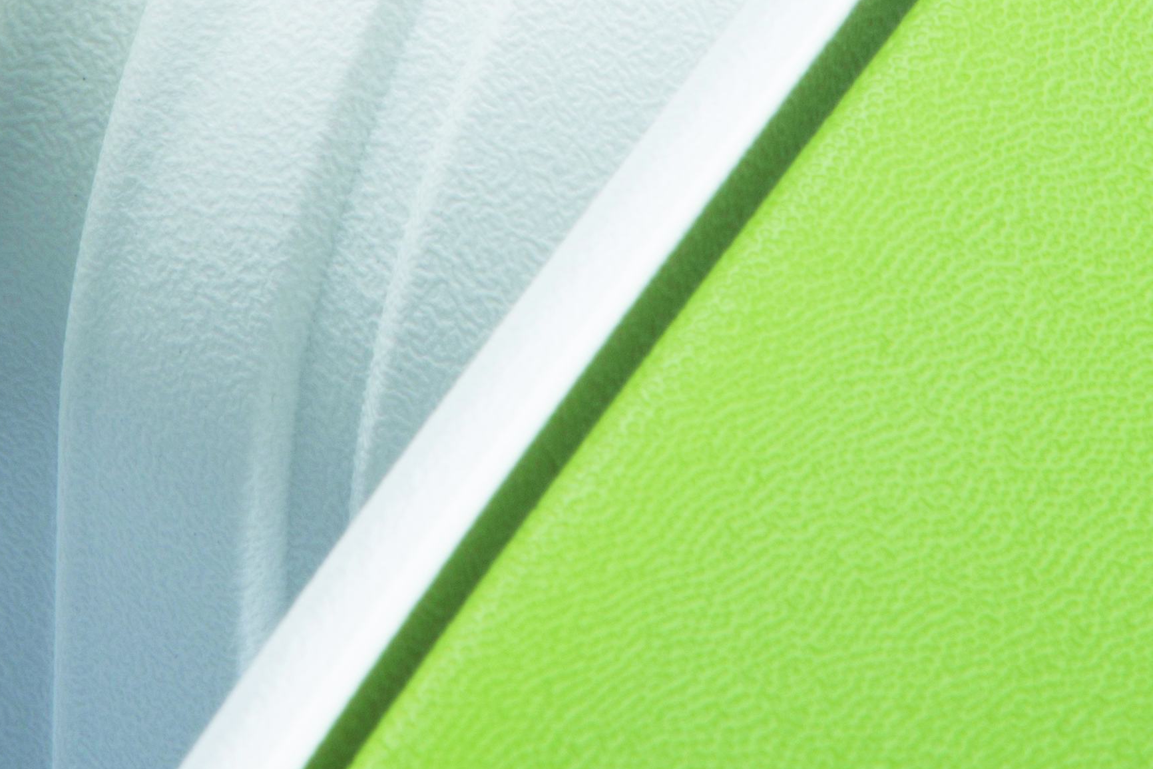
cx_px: 684
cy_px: -576
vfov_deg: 2.7
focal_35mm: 510
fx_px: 16334
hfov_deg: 4.0
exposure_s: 1/160
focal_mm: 120
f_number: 18
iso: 100
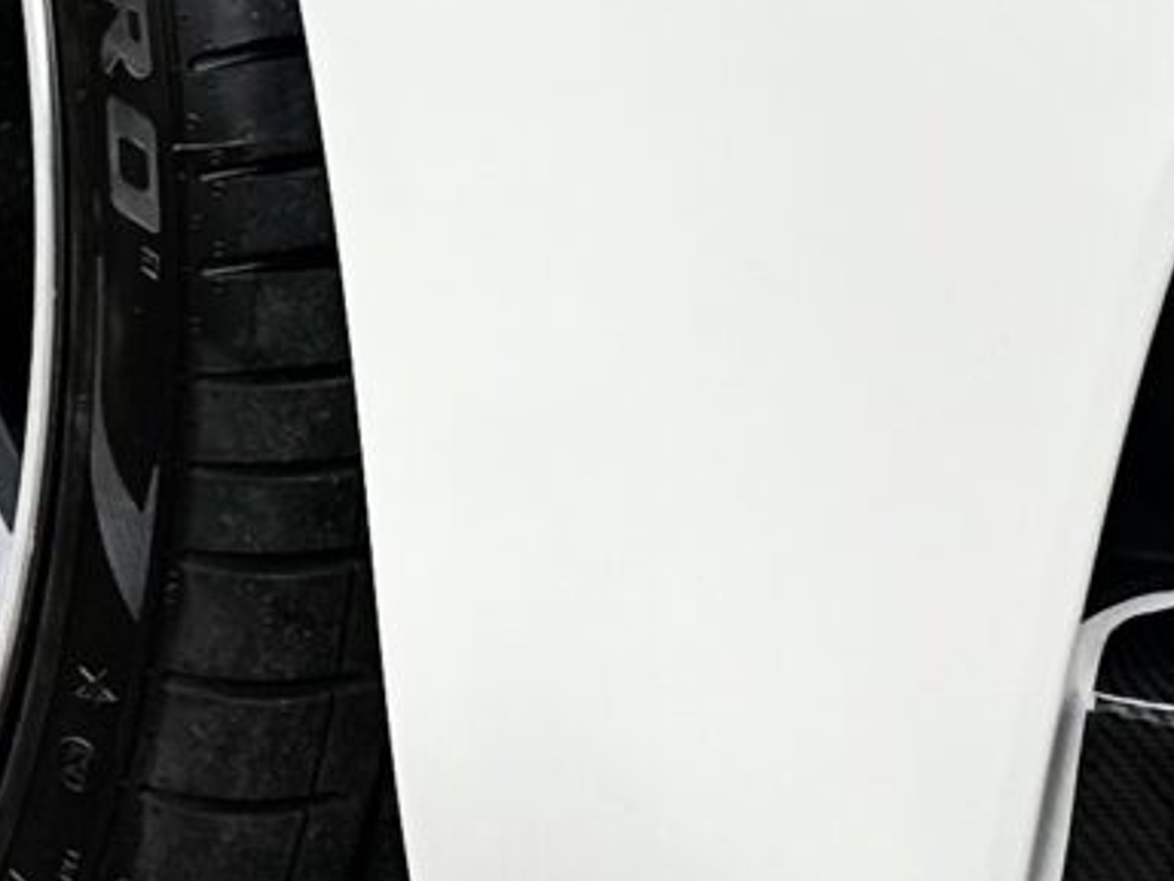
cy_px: -624
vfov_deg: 8.9
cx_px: 844
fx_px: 5426
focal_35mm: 160
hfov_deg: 12.3
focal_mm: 6.86
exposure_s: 1/496
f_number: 1.78
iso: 100
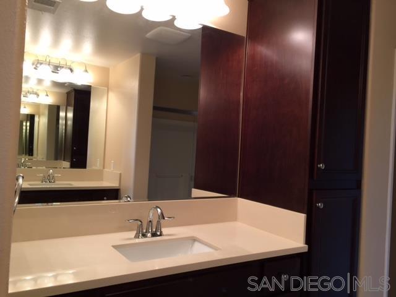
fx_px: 332
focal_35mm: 29
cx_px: 198
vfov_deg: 48.2
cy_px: 148
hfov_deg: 61.7
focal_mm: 4.15
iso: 32
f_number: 2.2
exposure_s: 1/15
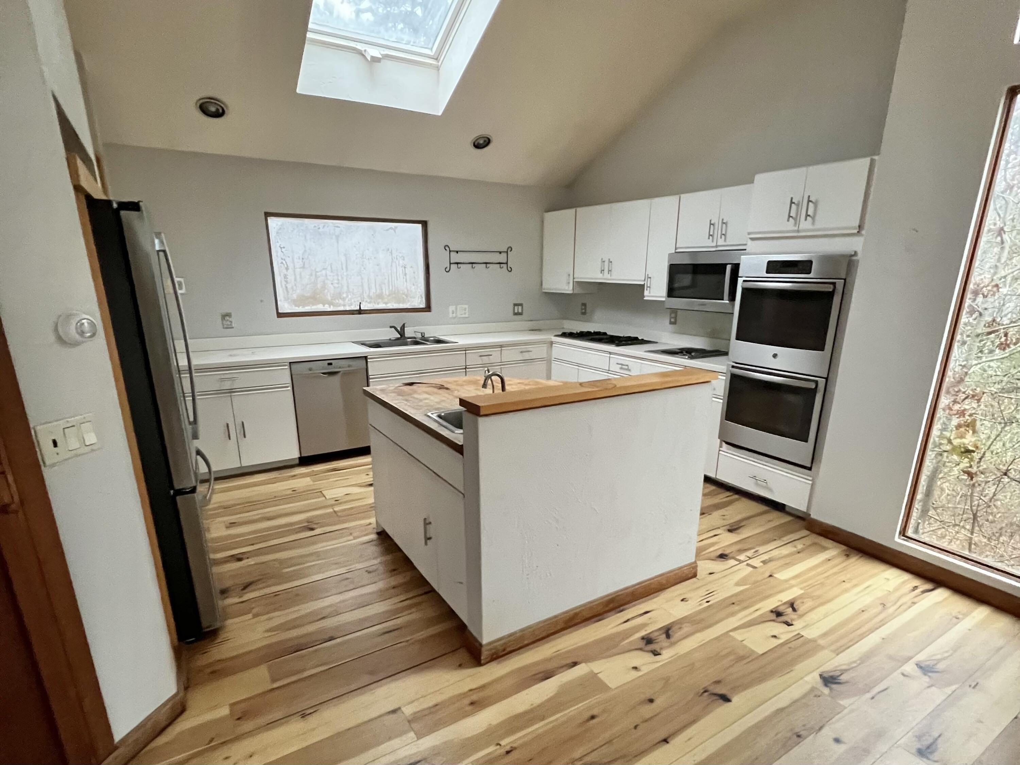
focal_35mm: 13
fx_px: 383
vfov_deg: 89.9
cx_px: 510
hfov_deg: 106.2
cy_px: 382
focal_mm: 1.57
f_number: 1.8
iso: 640
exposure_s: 1/60
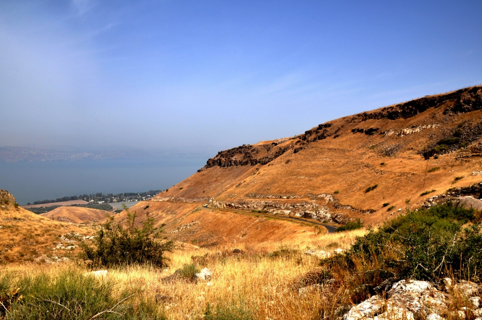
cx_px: 244
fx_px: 361
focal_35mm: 27
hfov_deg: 67.4
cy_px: 173
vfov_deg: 47.8
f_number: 10
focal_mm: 16
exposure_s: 1/400
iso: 200
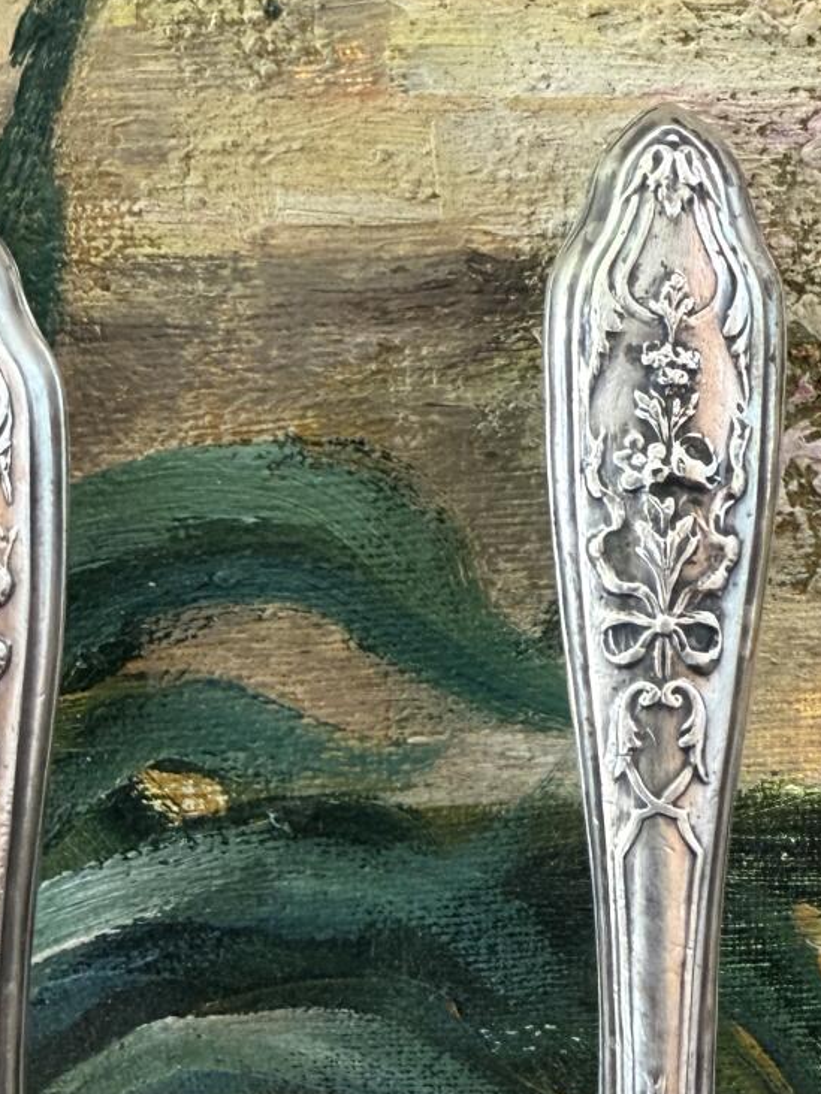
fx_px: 1866
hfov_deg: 24.5
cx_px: 642
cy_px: 849
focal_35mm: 59
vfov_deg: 32.0
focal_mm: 2.22
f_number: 2.2
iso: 320
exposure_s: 1/68
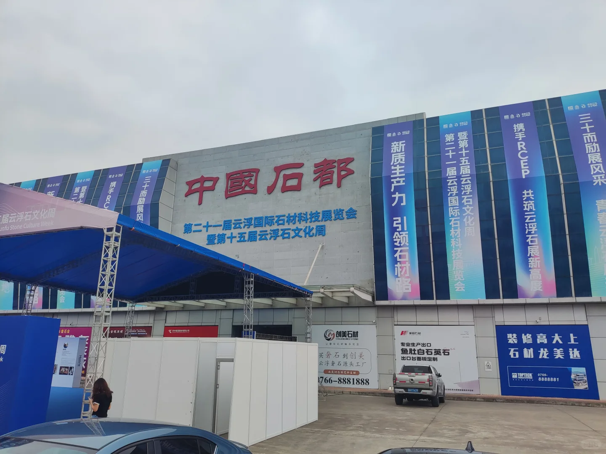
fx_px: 438
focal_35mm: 25
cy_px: 227
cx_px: 303
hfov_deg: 69.4
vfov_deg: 54.9
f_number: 1.79
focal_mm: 4.71
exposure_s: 1/1288
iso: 50
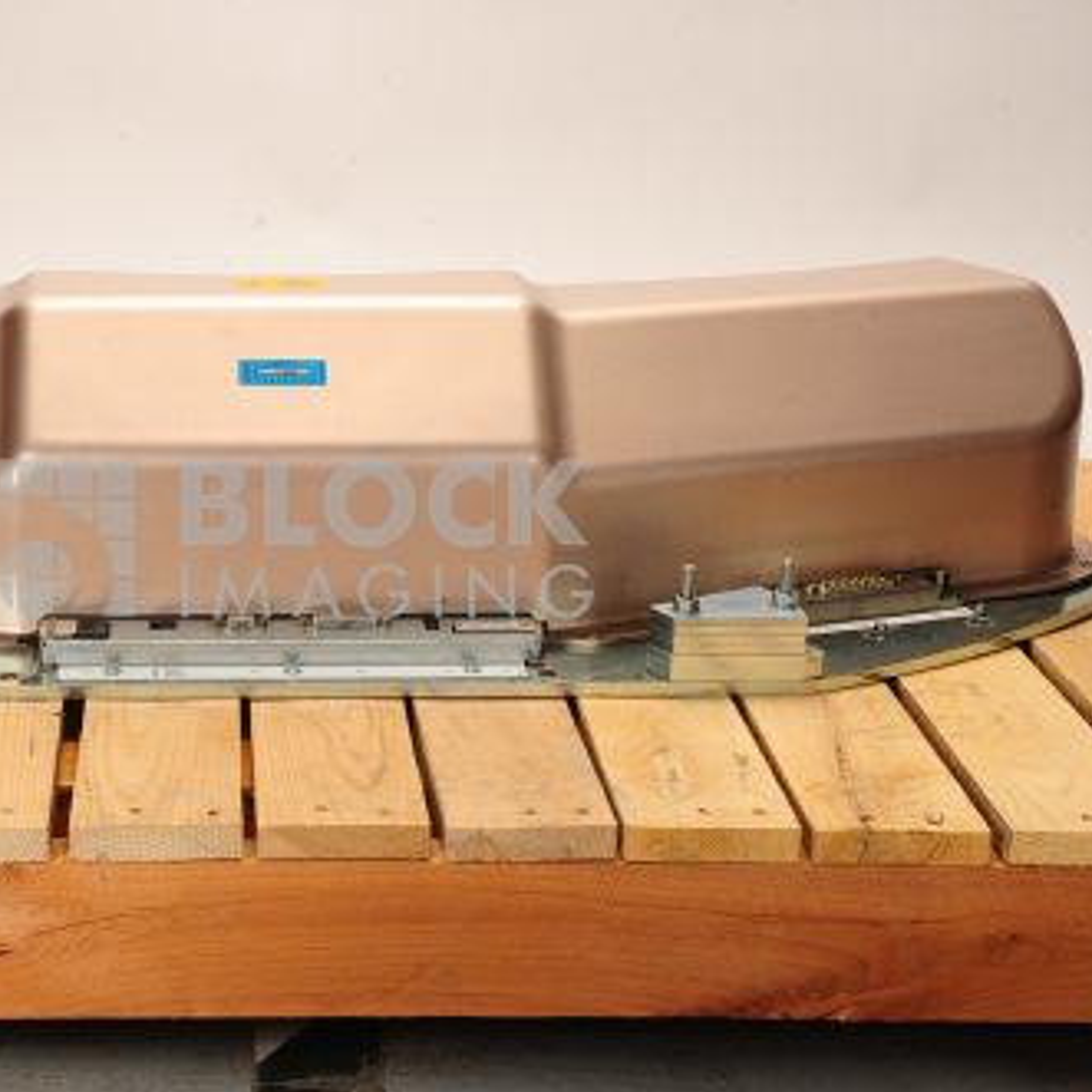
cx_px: 264
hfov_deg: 22.3
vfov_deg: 22.5
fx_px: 2748
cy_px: 539
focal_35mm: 77
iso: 320
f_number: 16
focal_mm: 50
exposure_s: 1/160
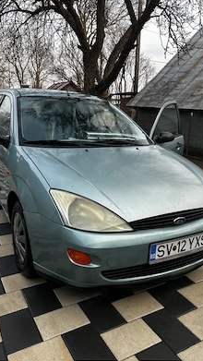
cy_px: 177
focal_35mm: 29
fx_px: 277
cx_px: 96
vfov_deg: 66.1
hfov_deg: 40.2
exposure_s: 1/662
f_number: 1.5
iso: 50
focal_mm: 5.7
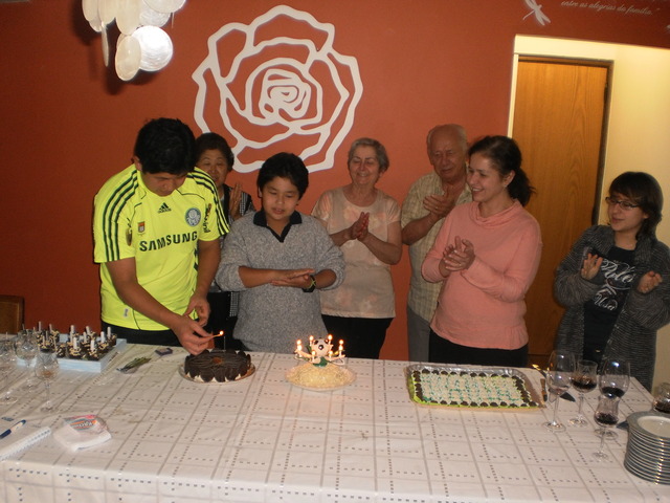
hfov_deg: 51.4
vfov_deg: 39.7
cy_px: 252
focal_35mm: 36
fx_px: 697
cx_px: 335
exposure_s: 1/30
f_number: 3.1
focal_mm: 6.3
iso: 160
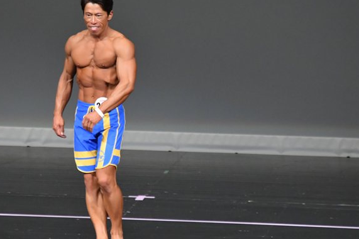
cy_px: 130
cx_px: 147
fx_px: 5073
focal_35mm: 509
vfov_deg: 2.7
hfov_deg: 4.1
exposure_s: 1/400
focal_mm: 250
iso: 5000
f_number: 5.6
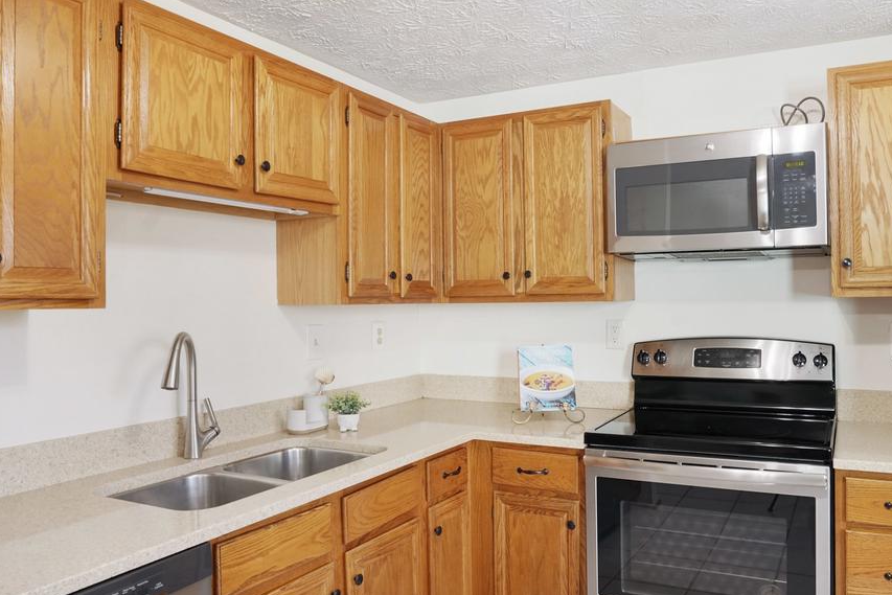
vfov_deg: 47.9
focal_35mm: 27
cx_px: 529
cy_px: 283
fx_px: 669
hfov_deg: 66.8
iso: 1250
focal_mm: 16
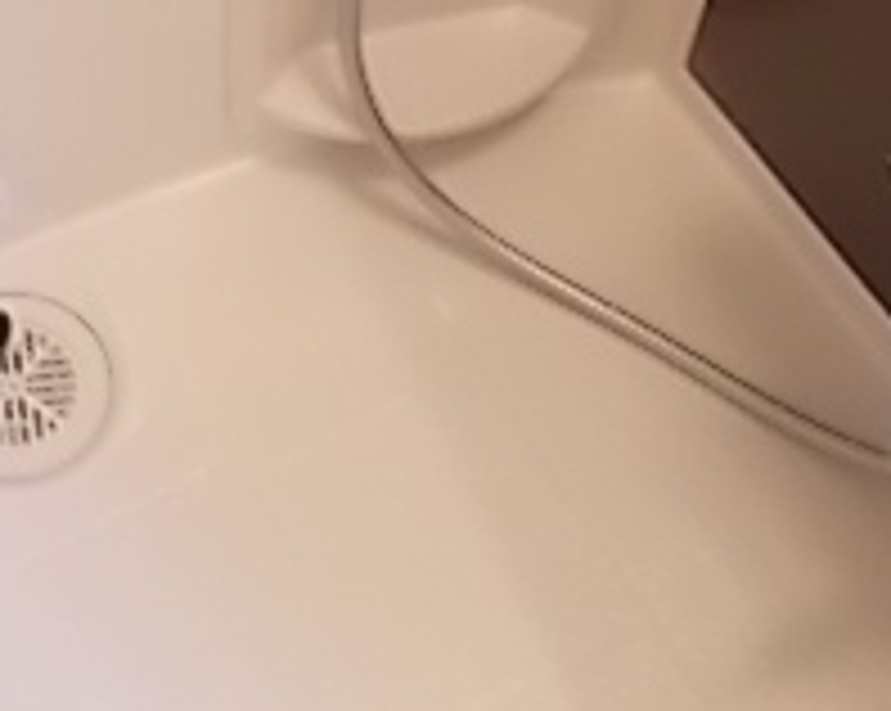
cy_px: -252
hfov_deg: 22.0
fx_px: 2160
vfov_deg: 17.4
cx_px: -104
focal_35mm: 82
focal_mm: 4.6
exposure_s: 1/8
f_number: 3.2
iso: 200
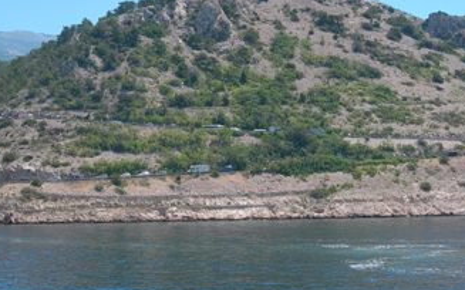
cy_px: 148
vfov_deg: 17.6
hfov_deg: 27.7
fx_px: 937
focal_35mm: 74
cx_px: 161
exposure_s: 1/455
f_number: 4.8
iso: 50
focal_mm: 7.8
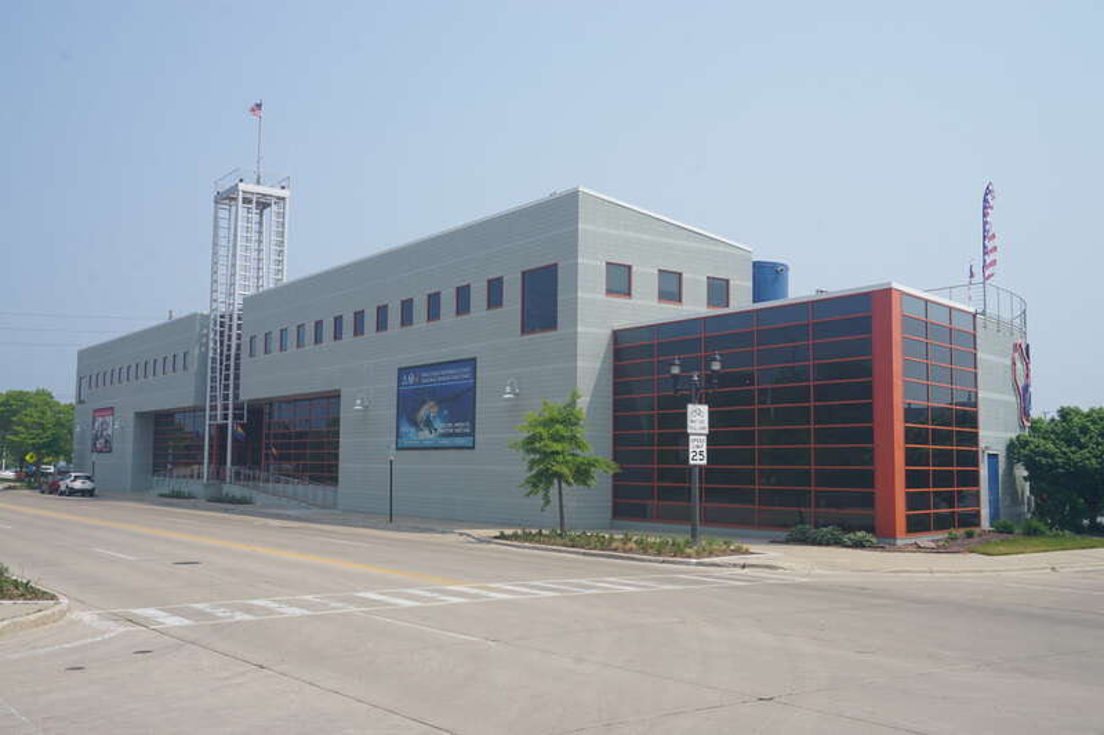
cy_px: 368
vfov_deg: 36.9
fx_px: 1104
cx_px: 552
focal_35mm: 36
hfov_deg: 53.1
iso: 100
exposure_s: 1/160
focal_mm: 24
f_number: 11
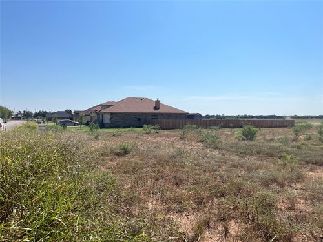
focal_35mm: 26
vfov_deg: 53.1
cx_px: 162
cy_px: 121
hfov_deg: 67.3
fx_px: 243
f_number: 1.6
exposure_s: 1/7353
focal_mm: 5.1
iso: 50
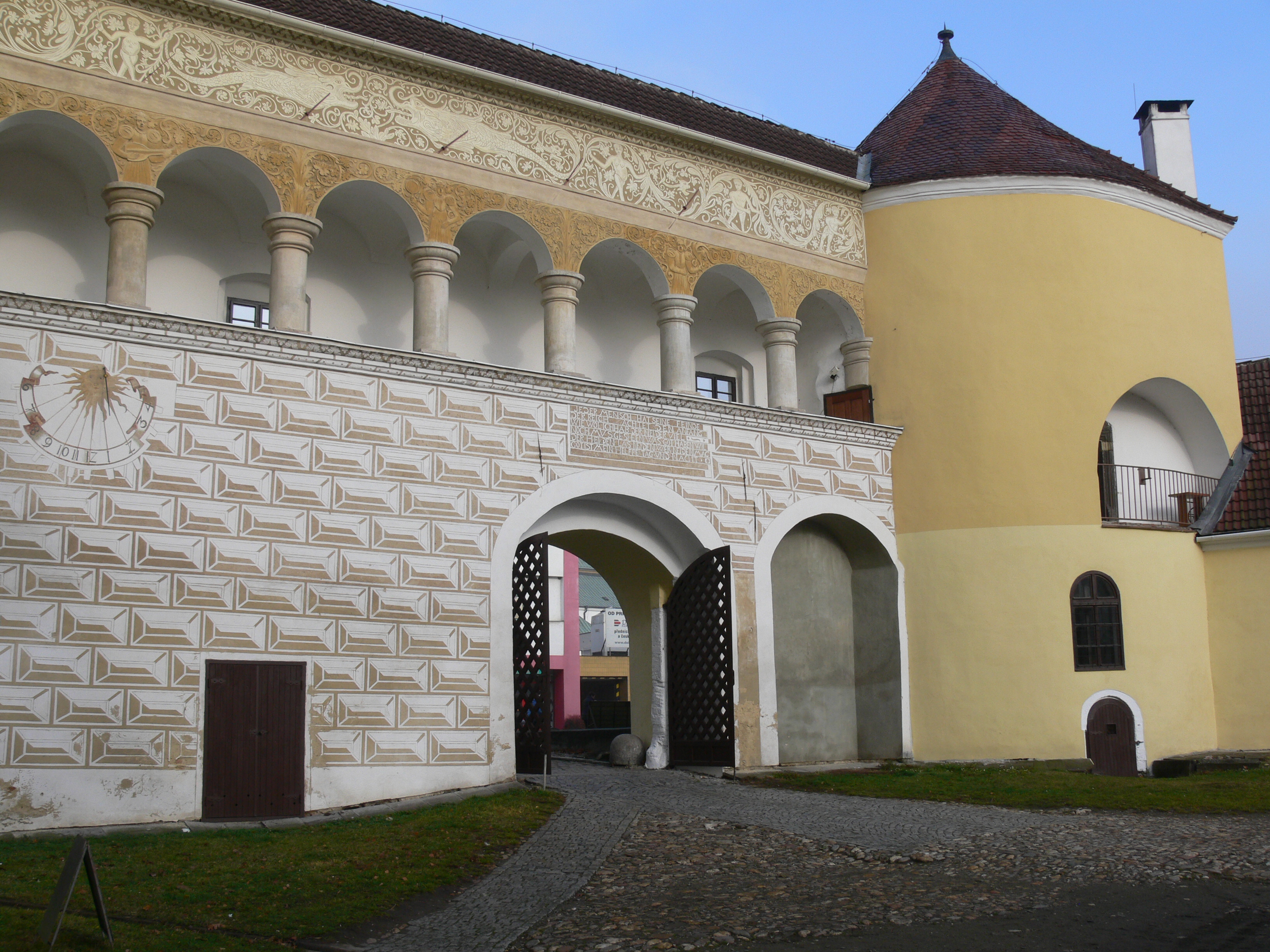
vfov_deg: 40.7
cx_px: 635
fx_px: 1284
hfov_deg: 52.6
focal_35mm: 35
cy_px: 476
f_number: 5.6
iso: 80
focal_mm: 7.4
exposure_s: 1/200
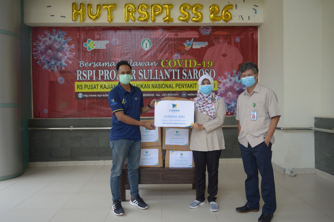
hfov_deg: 67.4
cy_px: 111
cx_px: 167
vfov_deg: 47.9
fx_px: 250
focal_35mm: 27
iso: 800
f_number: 3.5
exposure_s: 1/1000
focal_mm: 18
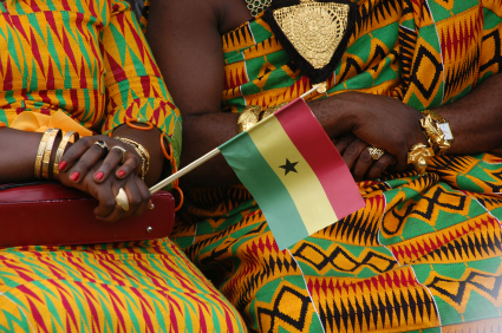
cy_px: 166
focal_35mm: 300
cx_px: 251
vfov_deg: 4.6
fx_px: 4177
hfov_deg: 6.9
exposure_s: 1/250
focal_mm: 200
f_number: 5.6
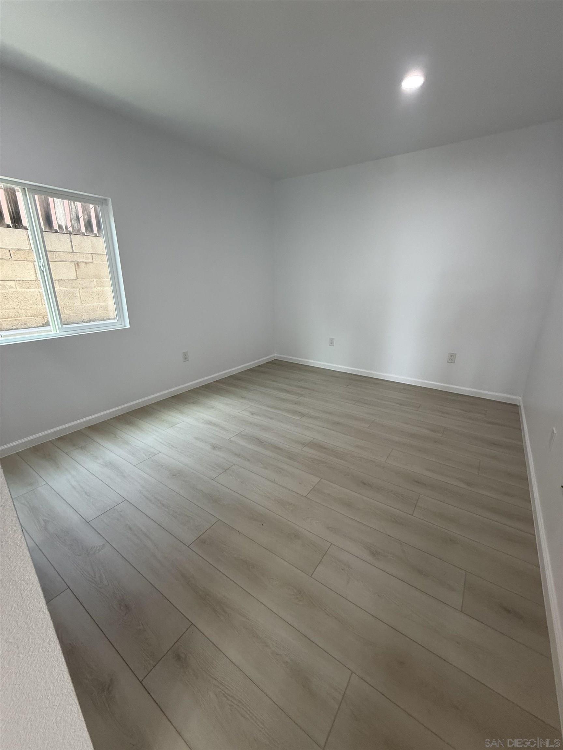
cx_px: 282
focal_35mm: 14
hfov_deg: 85.7
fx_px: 304
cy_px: 375
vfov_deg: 102.1
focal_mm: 2.22
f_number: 2.2
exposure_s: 1/120
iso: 160
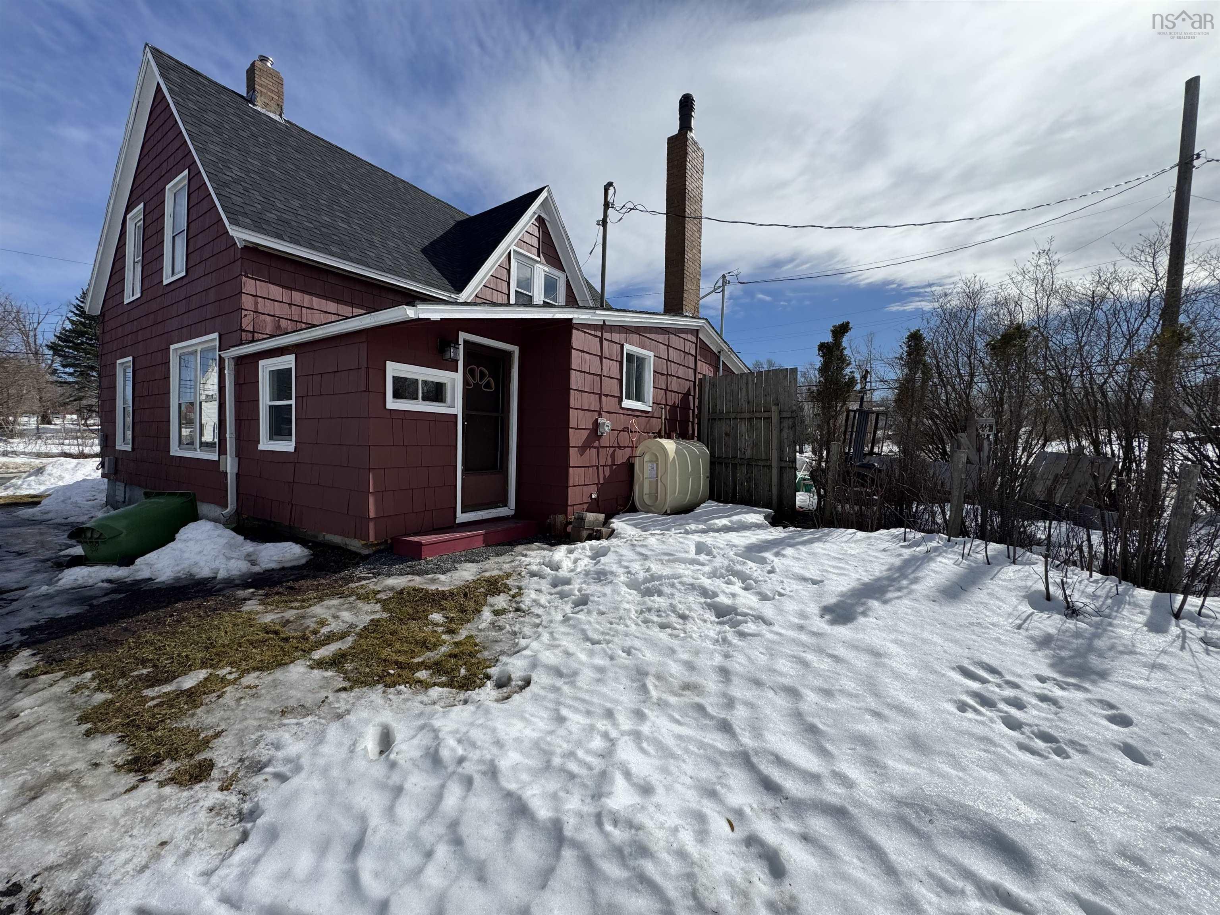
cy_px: 458
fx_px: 493
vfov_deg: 85.7
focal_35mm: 14
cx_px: 610
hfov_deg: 102.1
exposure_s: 1/3906
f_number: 2.2
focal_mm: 2.22
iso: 40
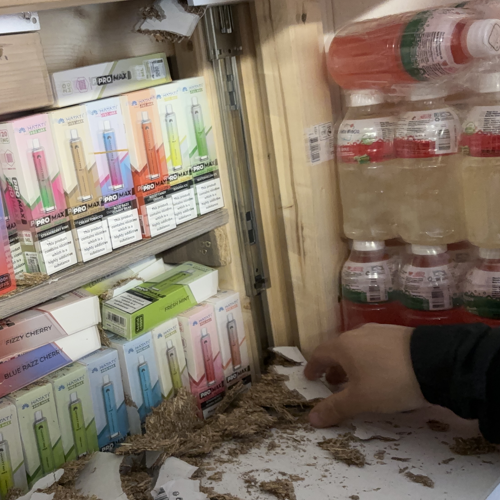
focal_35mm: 42
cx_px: 70
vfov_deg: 40.0
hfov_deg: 37.9
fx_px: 686
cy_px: 253
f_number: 1.6
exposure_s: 1/33
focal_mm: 5.96
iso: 400
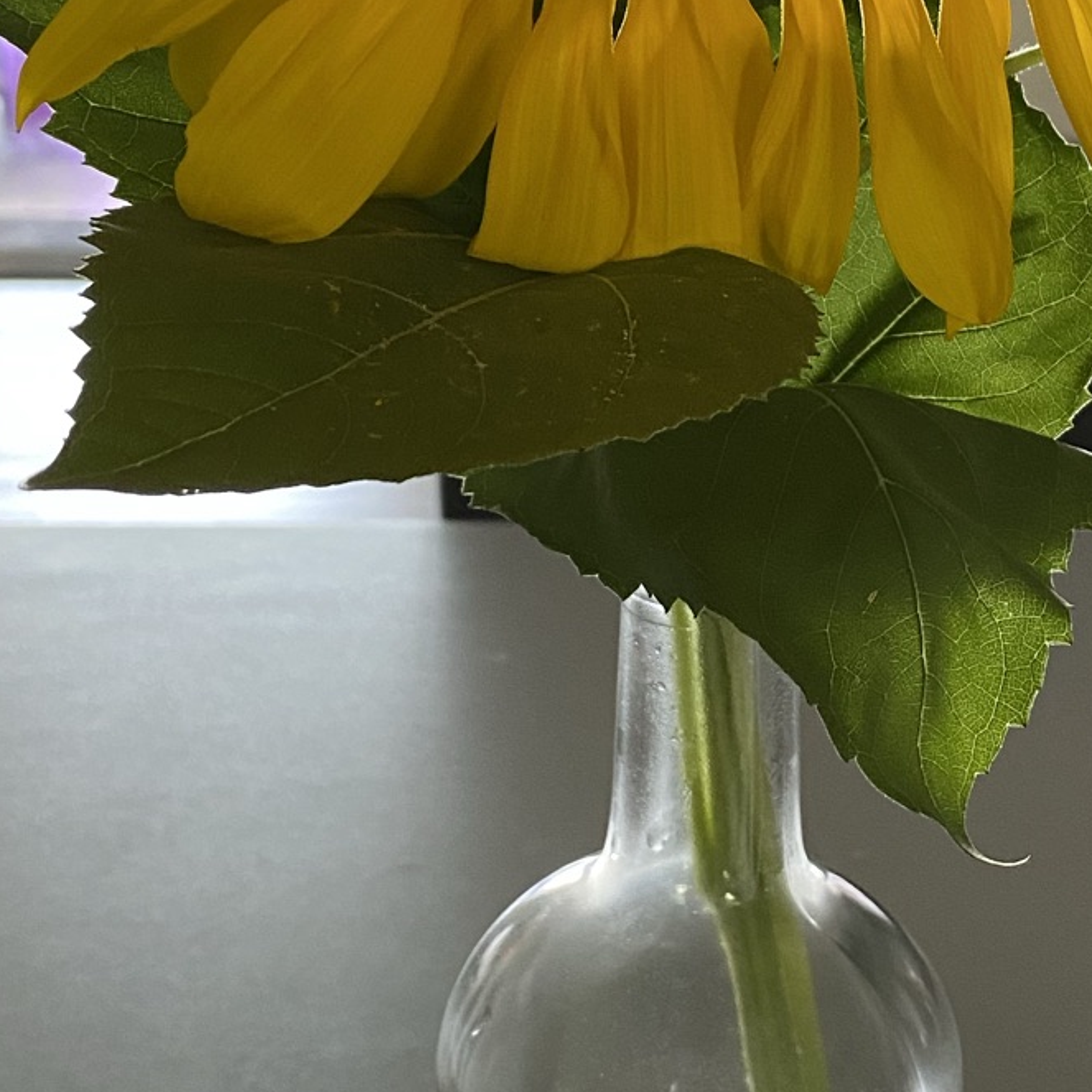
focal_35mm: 71
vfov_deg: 24.1
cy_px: 287
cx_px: 718
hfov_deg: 24.2
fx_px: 2534
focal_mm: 4.25
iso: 160
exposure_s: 1/60
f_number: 1.8
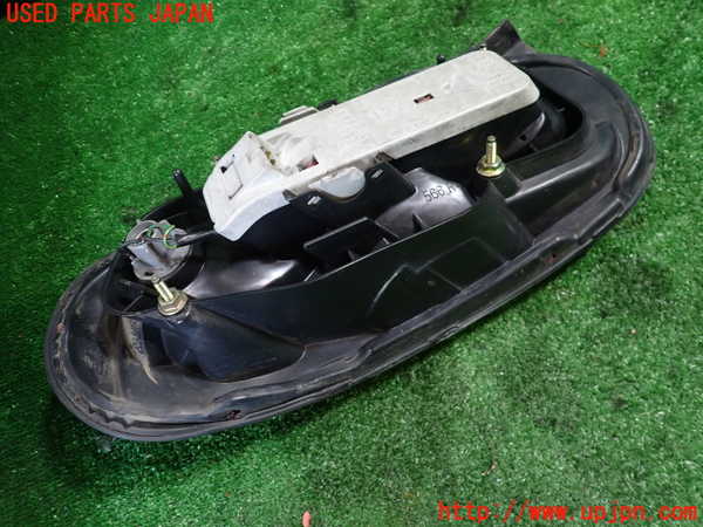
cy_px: 264
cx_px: 352
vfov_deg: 54.9
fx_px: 508
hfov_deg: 69.4
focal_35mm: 25
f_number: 2
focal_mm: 4.5
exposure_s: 1/30
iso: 250
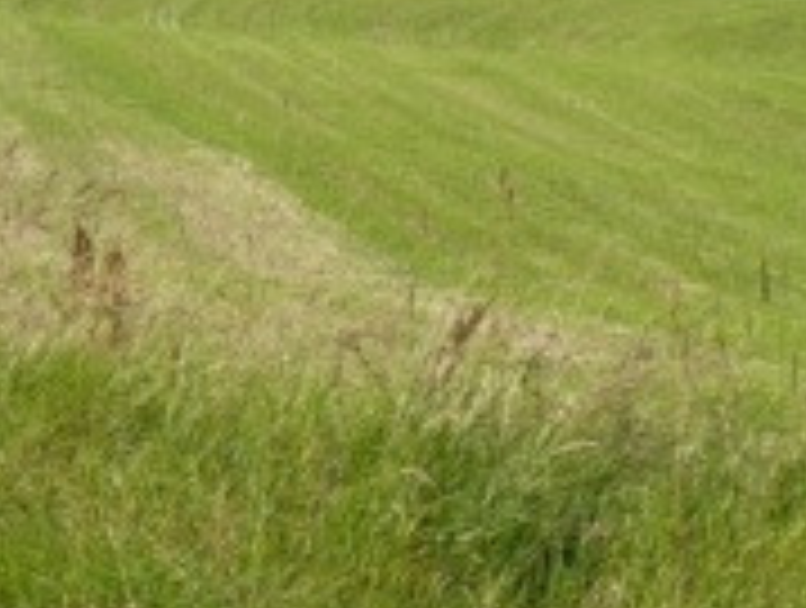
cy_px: 176
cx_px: -88
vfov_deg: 3.7
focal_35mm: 399
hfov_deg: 4.9
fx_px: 9309
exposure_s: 1/250
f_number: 5.6
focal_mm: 21.6
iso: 80
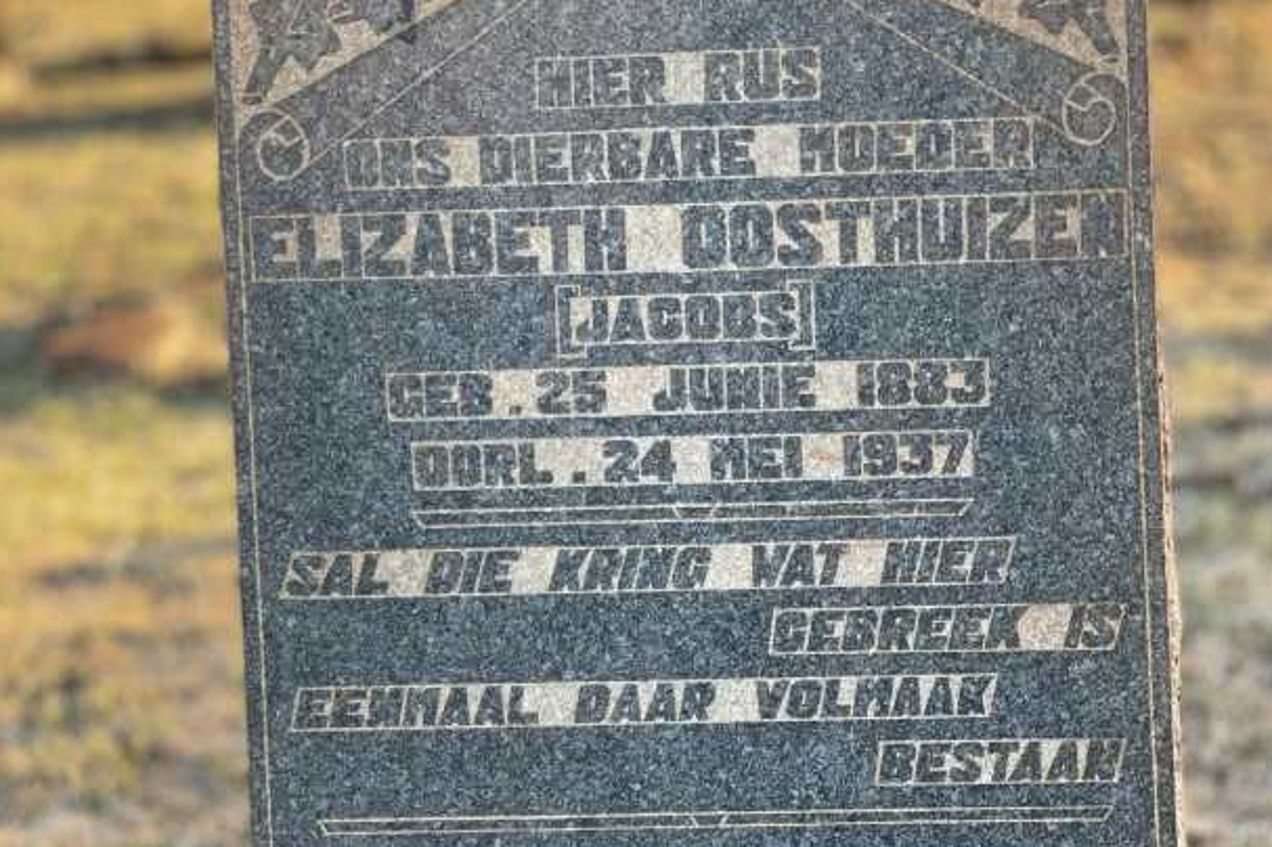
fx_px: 2578
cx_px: 635
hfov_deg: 27.7
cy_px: 506
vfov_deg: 18.6
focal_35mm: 73
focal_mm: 6
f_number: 2
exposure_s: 1/122
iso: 50
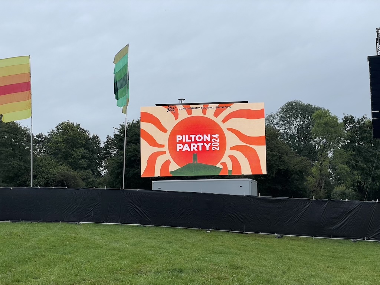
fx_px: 571
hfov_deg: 36.8
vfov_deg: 28.0
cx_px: 190
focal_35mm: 52
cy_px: 142
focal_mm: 6
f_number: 2
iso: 25
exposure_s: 1/311
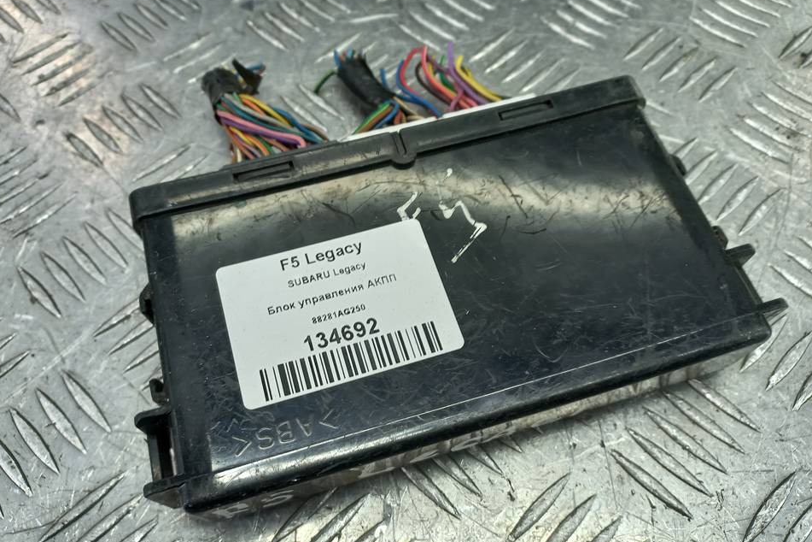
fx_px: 632
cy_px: 274
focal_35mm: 28
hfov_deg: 65.5
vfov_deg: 46.4
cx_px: 396
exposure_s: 1/50
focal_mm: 4.6
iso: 50
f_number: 1.8
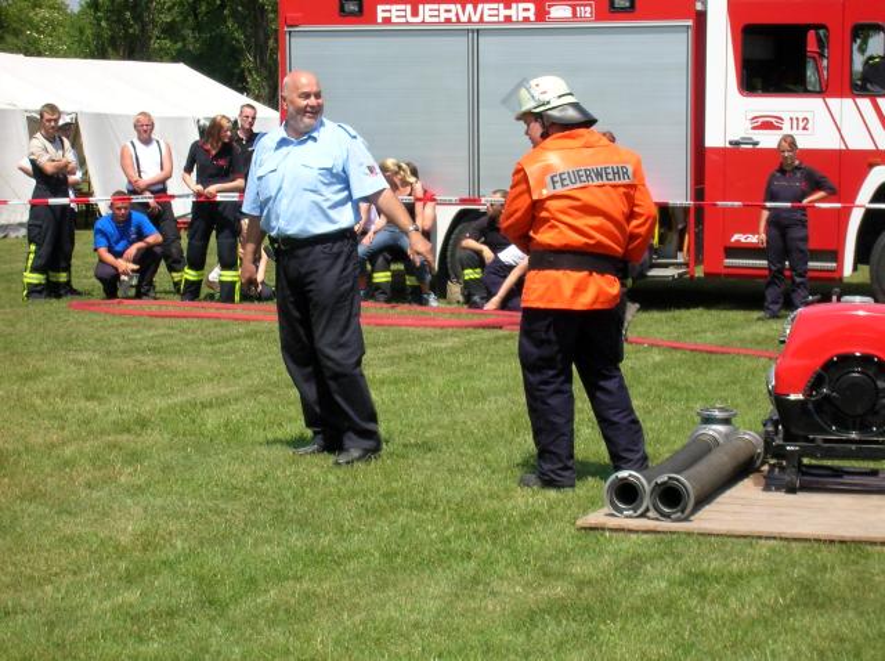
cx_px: 442
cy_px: 330
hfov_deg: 19.3
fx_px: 2604
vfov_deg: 14.5
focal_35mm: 102
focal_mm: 17.1
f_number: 8.2
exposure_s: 1/117
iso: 50
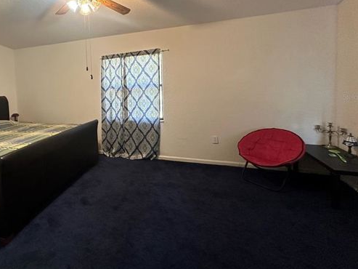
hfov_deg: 78.9
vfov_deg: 64.8
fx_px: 207
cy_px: 97
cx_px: 117
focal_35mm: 20
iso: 500
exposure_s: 1/60
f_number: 2.2
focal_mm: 2.22
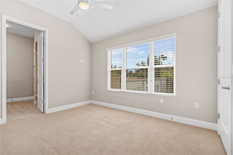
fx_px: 103
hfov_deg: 96.8
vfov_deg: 73.7
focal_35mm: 16
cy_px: 78
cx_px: 116
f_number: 8
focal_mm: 16
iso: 100
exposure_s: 1/8
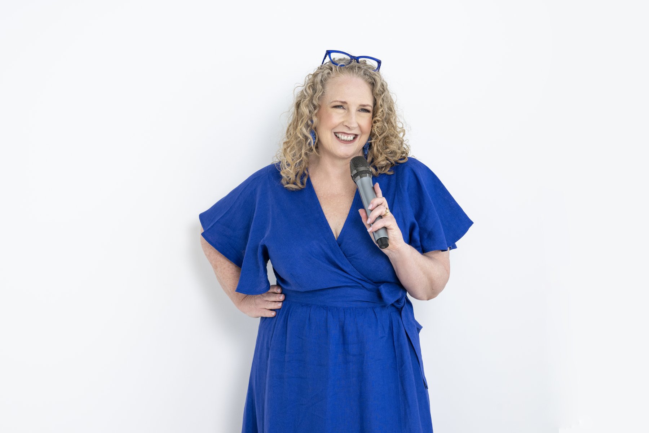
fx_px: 1532
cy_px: 216
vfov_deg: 16.1
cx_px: 324
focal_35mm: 85
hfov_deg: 23.9
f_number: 7.1
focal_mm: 85
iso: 400
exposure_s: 1/200
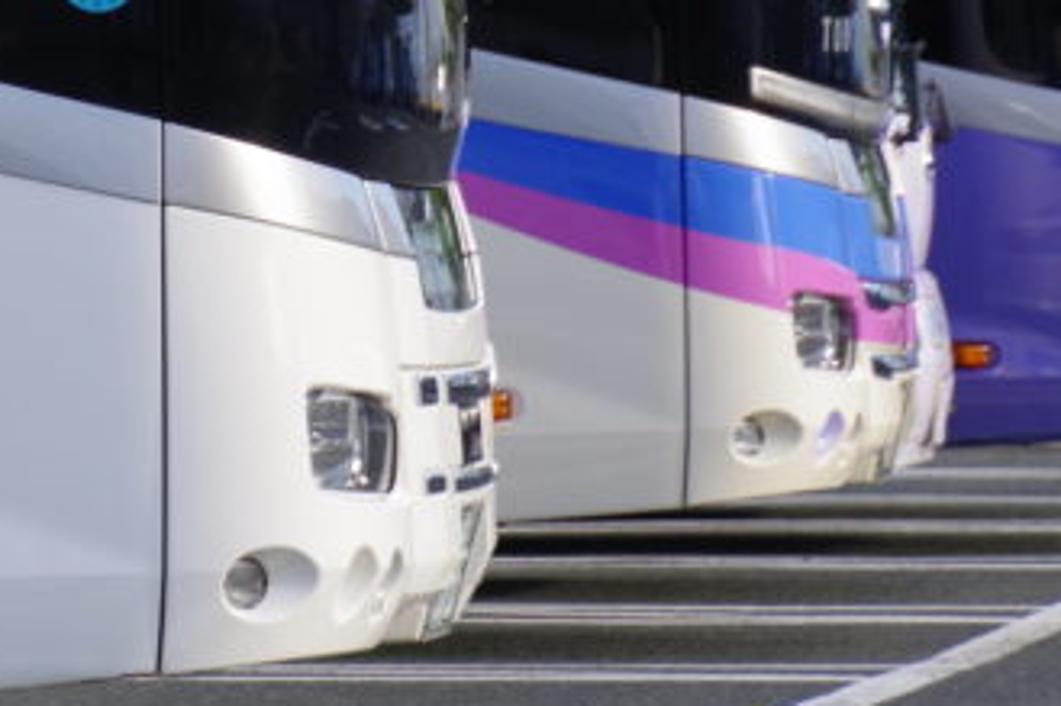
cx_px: -23
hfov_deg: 3.8
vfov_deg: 2.6
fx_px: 15788
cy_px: -216
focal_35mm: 536
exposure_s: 1/320
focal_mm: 115
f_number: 6.3
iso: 200
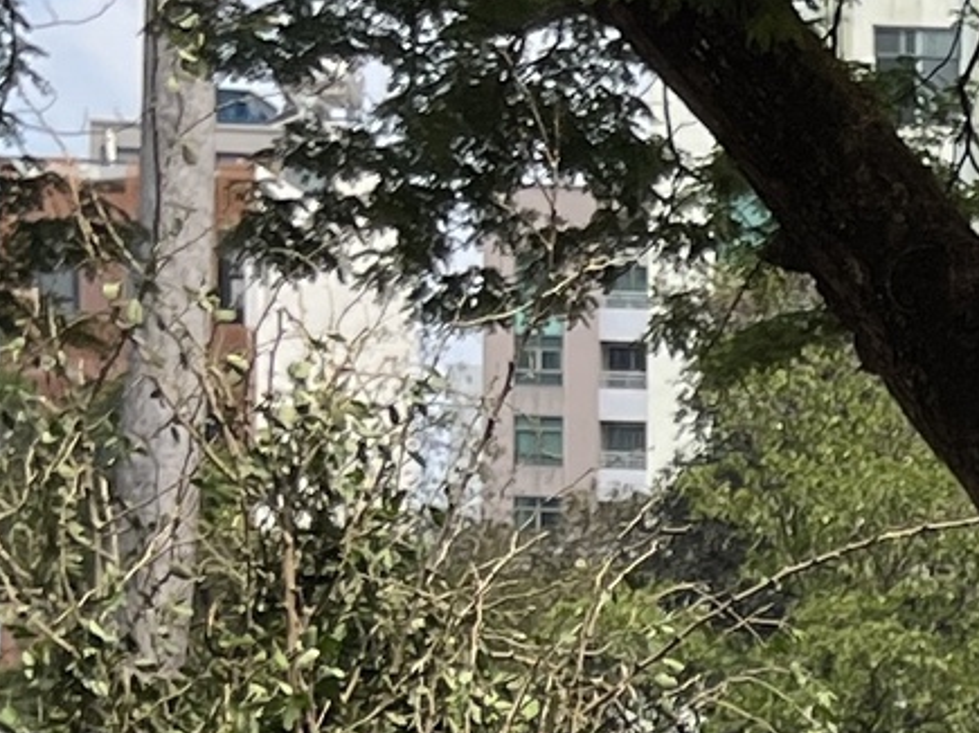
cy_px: 1882
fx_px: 4326
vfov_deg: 8.6
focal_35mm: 153
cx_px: 2374
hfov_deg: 10.9
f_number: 1.6
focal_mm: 5.1
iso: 50
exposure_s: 1/1802
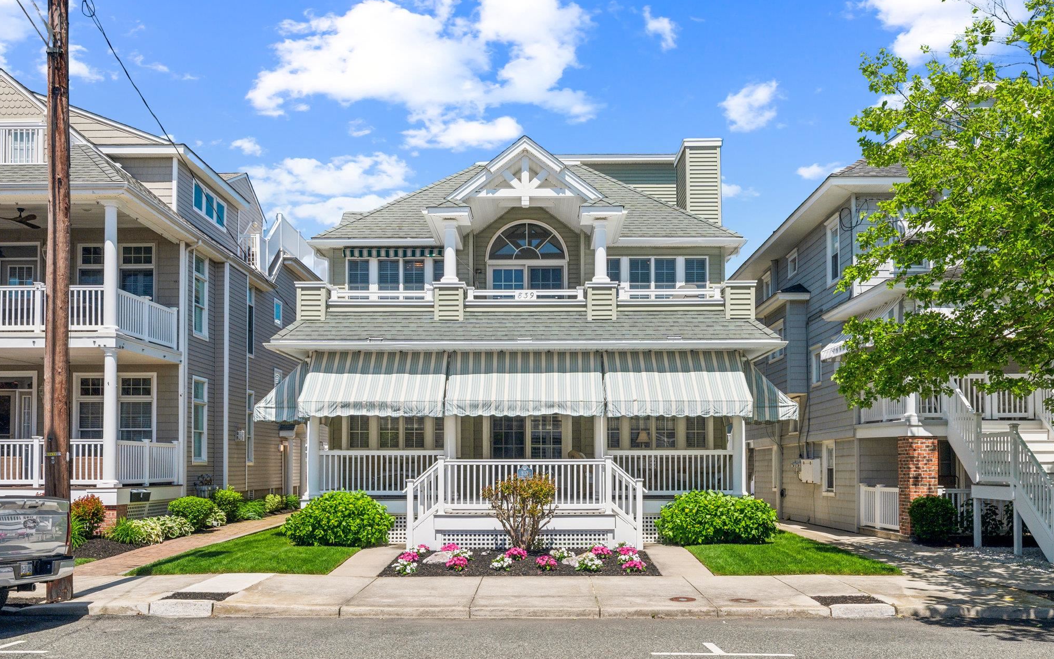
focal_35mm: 30
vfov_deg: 41.8
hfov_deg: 62.9
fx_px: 862
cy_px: 344
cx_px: 529
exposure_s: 1/200
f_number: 16
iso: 250
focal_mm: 29
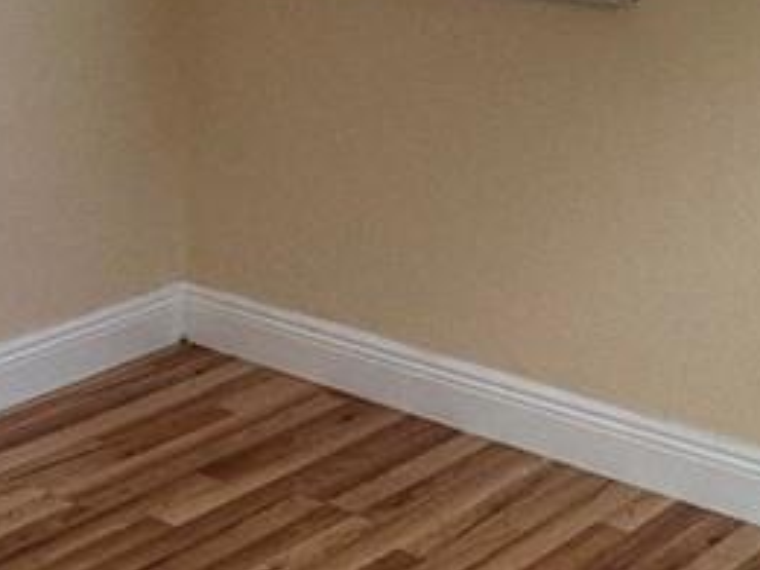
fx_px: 1888
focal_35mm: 86
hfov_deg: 22.6
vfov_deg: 16.8
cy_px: -12
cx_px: 196
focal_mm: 2.22
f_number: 2.2
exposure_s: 1/120
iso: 160
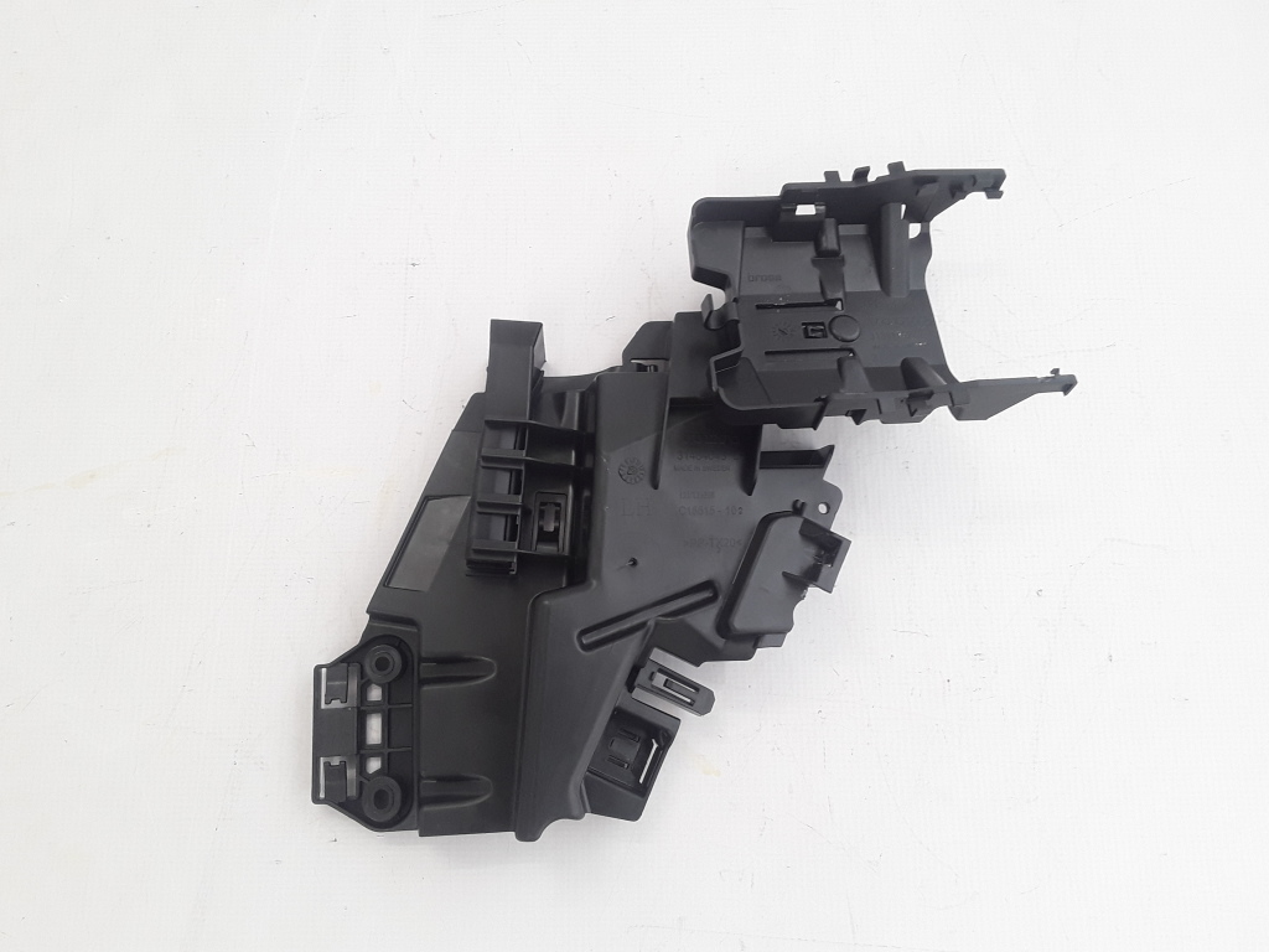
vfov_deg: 51.4
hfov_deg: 65.3
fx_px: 990
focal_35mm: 27
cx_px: 634
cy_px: 476
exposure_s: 1/33
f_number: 1.9
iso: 50
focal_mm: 2.91
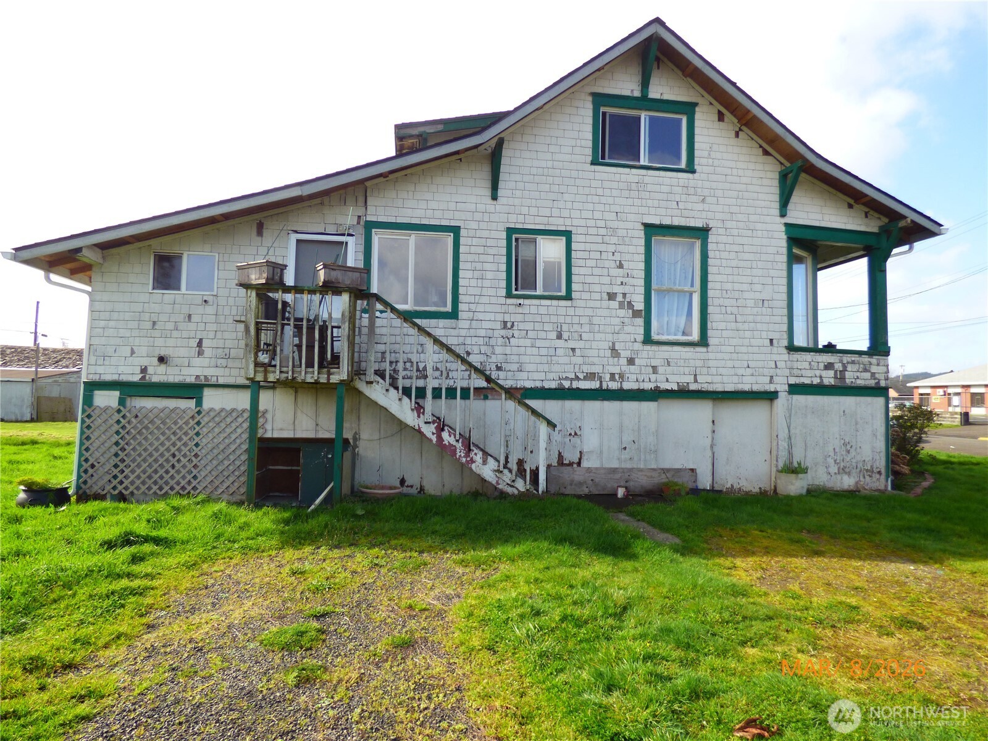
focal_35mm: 20
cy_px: 370
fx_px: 571
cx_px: 494
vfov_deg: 66.0
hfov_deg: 81.7
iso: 100
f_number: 2.8
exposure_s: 1/500
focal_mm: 3.58
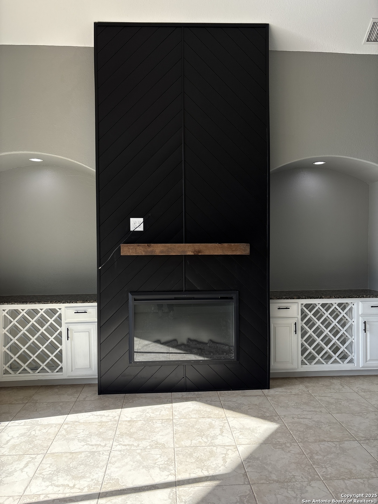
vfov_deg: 67.3
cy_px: 252
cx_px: 189
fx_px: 379
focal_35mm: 26
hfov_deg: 53.1
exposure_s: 1/782
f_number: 1.6
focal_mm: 5.96
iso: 64
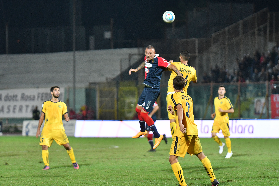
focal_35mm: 255
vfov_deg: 5.4
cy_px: 93
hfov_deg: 8.1
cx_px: 140
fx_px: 1976
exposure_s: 1/800
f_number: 3.2
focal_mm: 170
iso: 2500
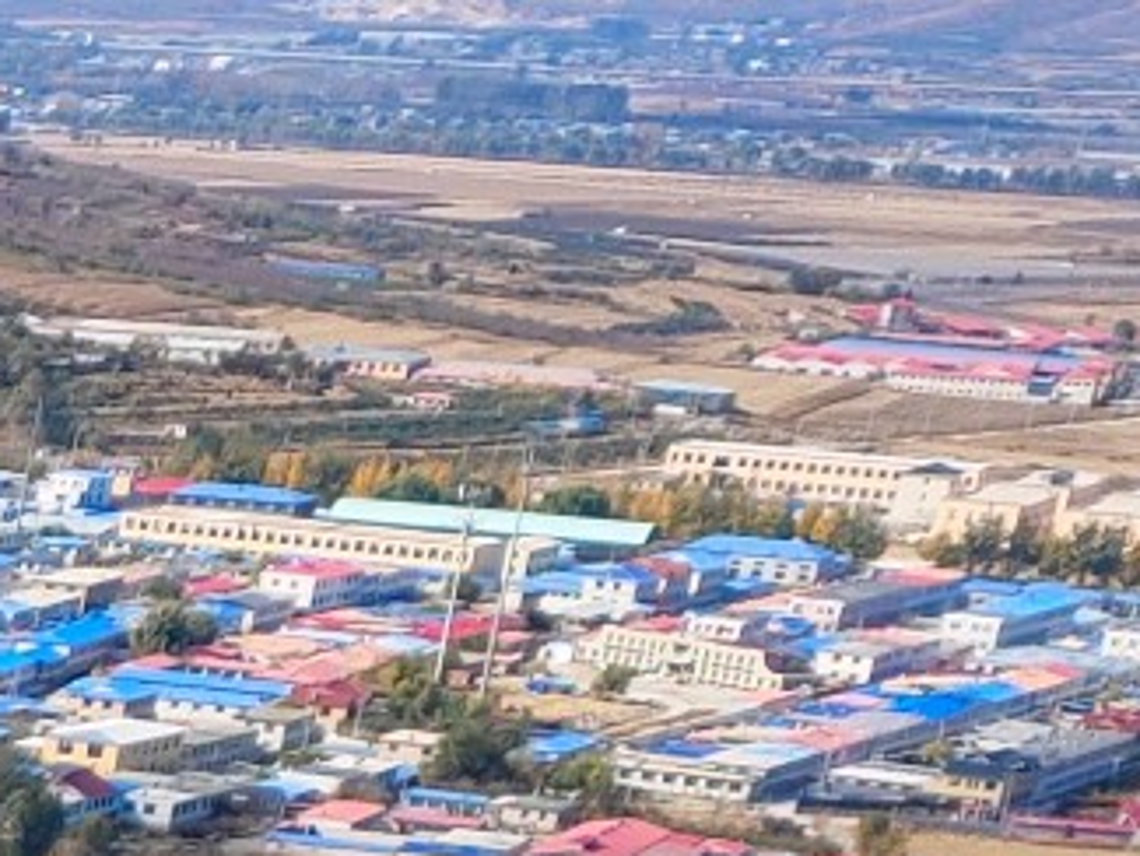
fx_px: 4777
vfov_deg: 8.9
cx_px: -1600
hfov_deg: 11.3
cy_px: 2298
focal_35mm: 145
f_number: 1.79
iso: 56
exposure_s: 1/1436
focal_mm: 4.76
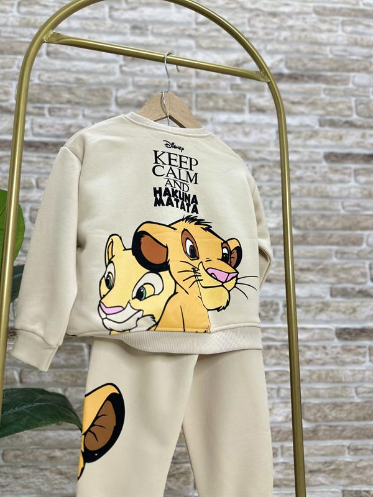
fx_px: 345
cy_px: 248
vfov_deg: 71.6
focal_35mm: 24
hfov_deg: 56.8
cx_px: 186
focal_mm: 6.86
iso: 64
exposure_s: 1/100
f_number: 1.78
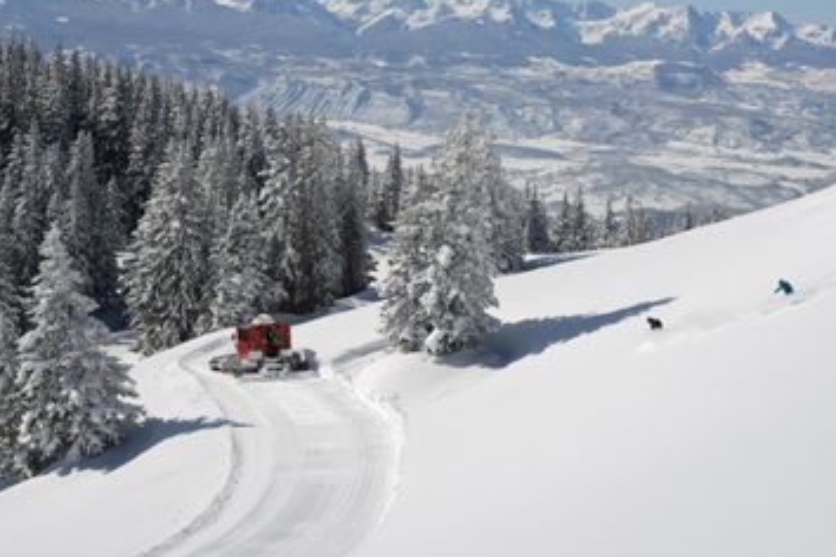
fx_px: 1834
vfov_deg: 17.3
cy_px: 254
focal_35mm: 79
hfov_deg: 25.7
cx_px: 470
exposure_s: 1/500
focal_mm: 56
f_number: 7.1
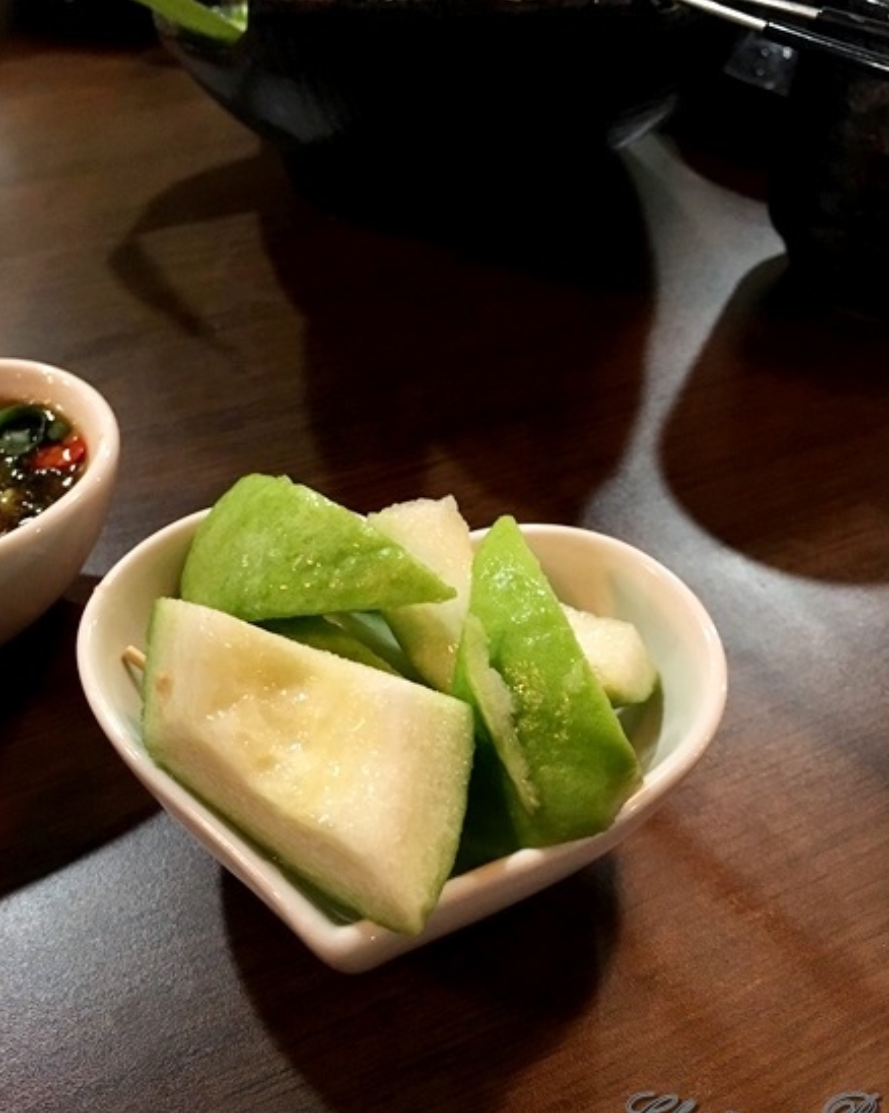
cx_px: 444
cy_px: 544
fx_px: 1020
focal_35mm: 31
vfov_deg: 57.2
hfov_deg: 47.1
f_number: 2.2
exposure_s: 1/30
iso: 200
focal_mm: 4.15
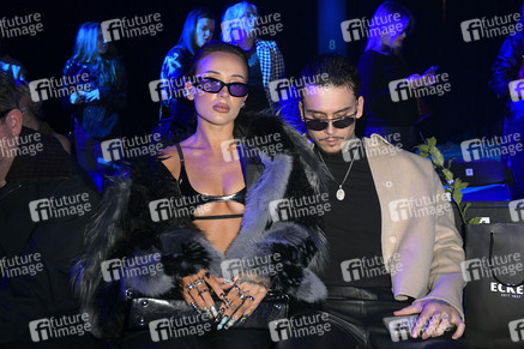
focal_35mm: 33
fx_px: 480
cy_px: 177
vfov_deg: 39.9
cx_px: 268
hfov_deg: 57.2
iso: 2000
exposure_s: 1/160
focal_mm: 32
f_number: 5
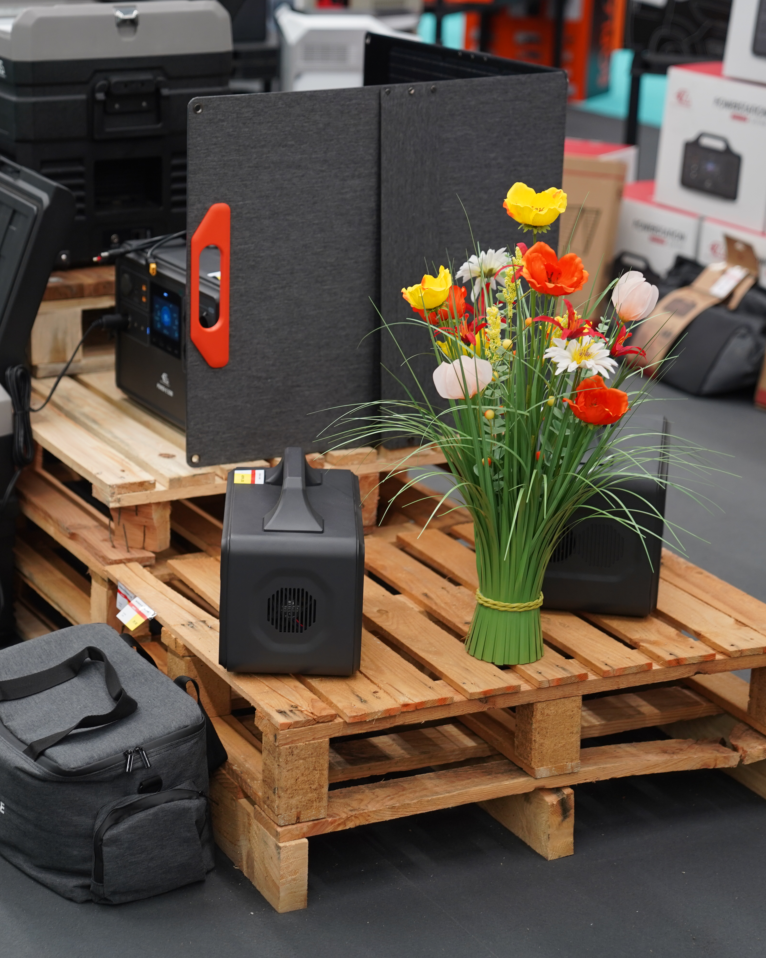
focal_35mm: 82
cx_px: 203
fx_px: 2324
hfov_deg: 18.6
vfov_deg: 23.3
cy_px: 481
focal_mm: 58
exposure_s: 1/60
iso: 400
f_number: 2.8
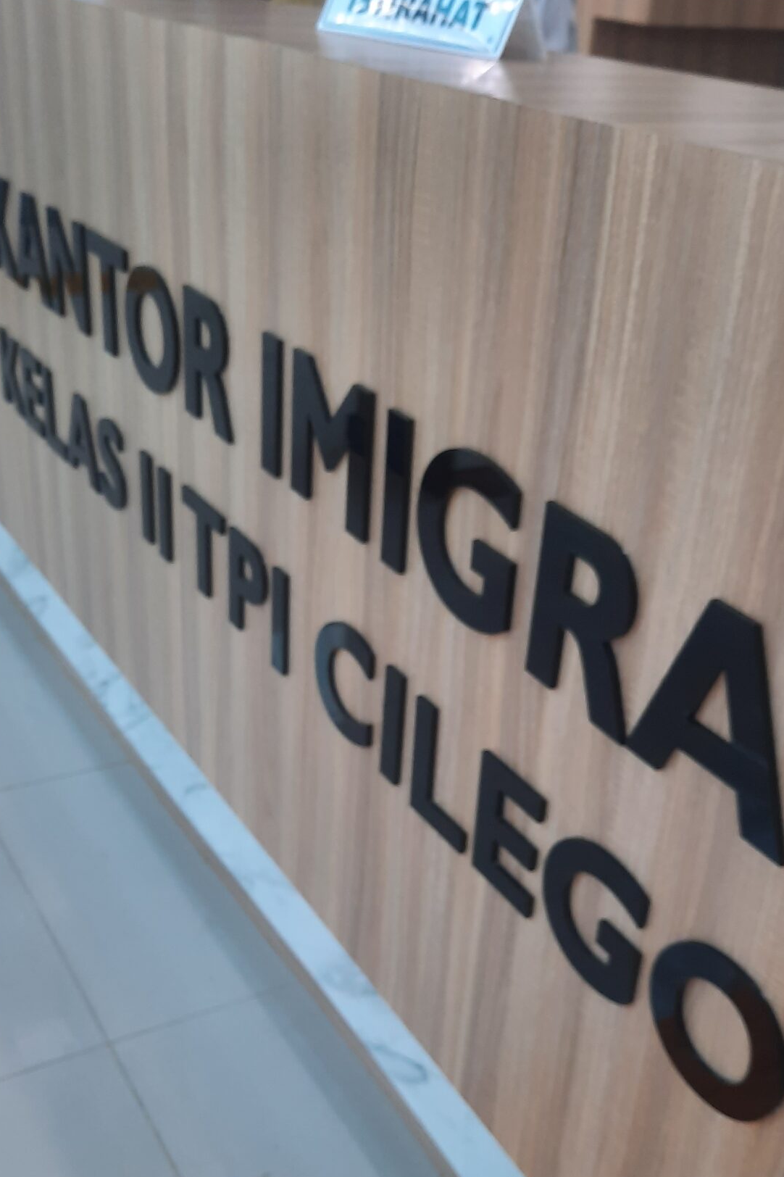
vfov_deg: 47.1
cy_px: 724
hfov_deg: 32.6
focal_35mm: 41
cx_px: 419
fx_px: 1340
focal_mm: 4.6
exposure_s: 1/50
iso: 100
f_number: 2
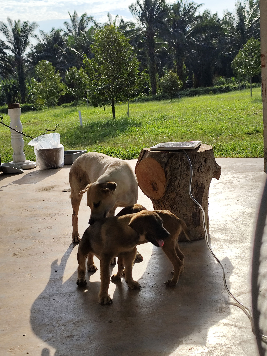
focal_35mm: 51
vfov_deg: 37.5
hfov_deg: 28.6
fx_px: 524
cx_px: 134
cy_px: 178
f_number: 1.65
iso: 50
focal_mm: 6.19
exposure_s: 1/2419
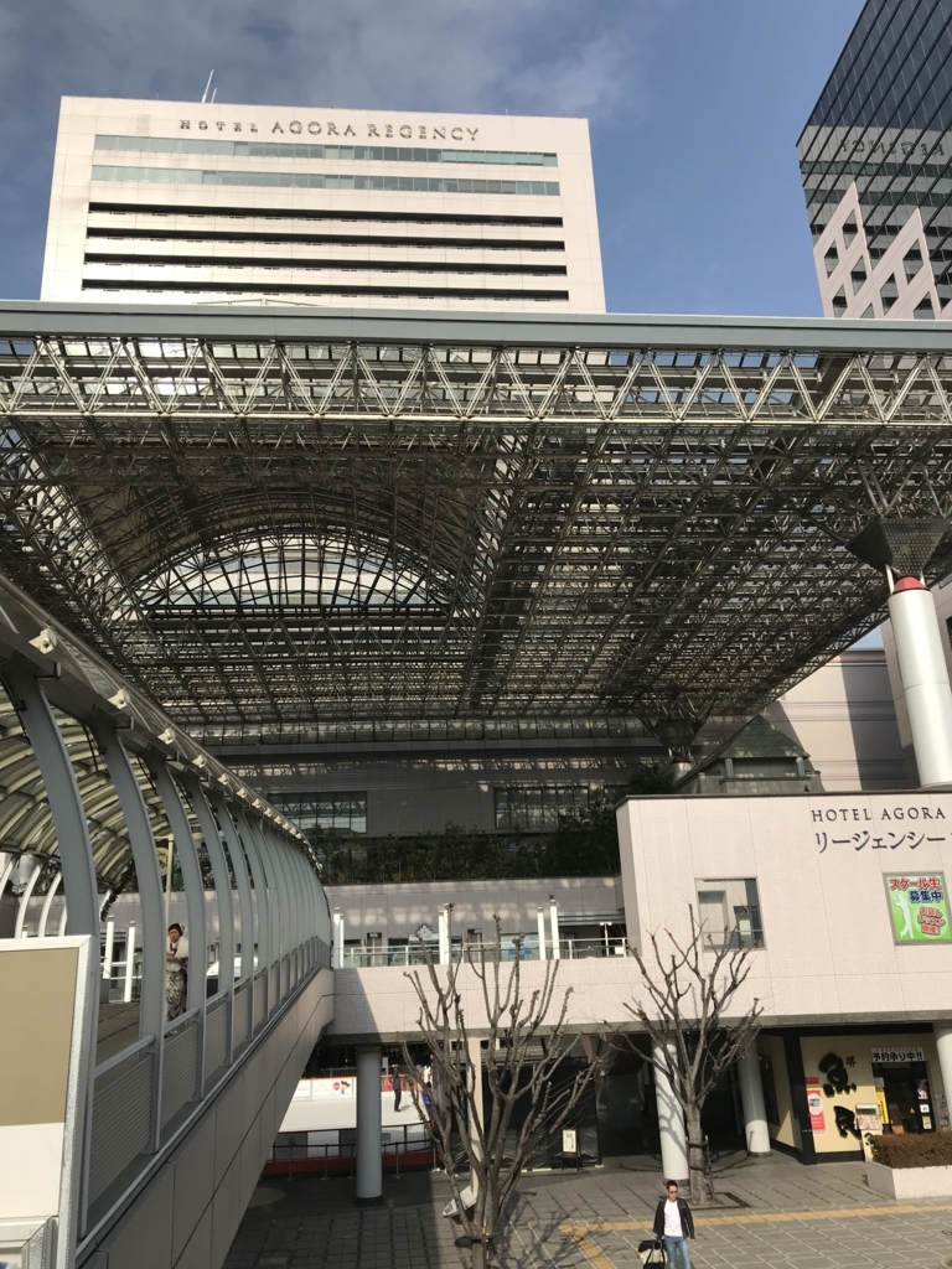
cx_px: 476
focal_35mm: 28
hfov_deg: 49.7
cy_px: 634
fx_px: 1027
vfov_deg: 63.4
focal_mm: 3.99
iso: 20
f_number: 1.8
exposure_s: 1/2907
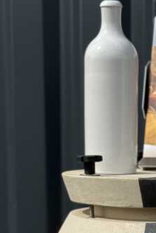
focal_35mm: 155
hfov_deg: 8.8
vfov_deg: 12.7
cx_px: 169
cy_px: 332
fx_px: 1007
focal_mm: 6.76
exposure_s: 1/7092
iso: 64
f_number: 1.78
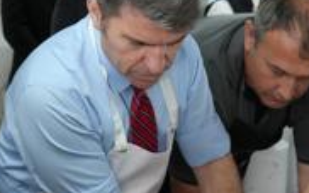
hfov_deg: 19.6
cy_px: 191
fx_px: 893
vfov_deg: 12.2
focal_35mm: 106
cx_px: 201
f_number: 4
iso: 2500
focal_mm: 36
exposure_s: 1/160
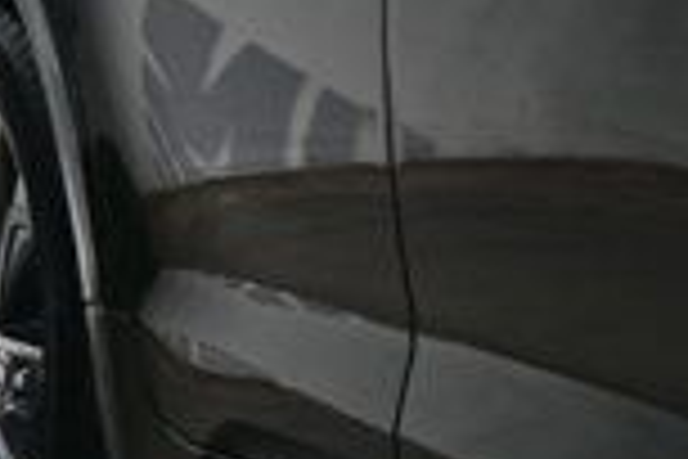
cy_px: -176
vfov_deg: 3.5
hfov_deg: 5.0
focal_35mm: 390
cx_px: 2095
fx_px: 7459
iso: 100
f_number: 5.6
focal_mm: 39
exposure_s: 1/250
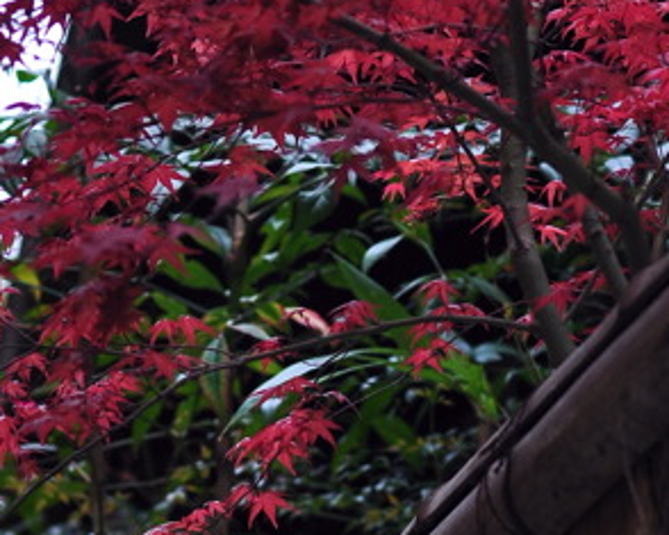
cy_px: 423
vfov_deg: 6.3
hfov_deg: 7.9
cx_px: 430
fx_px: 4849
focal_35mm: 245
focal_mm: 50
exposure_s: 1/250
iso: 200
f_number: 4
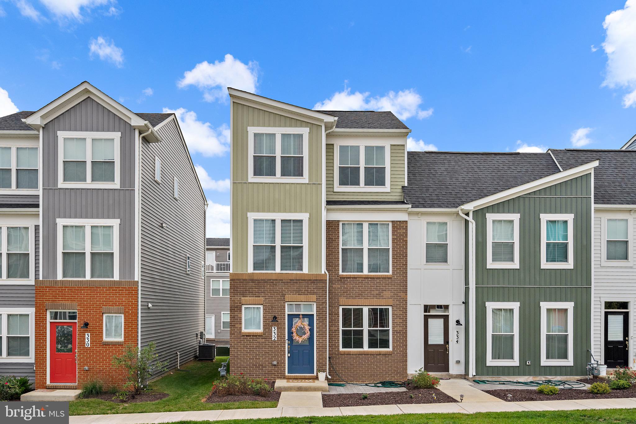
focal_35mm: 31
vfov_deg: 42.3
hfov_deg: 60.3
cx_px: 318
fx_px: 548
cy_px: 212
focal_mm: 31
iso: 640
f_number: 8
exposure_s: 1/640
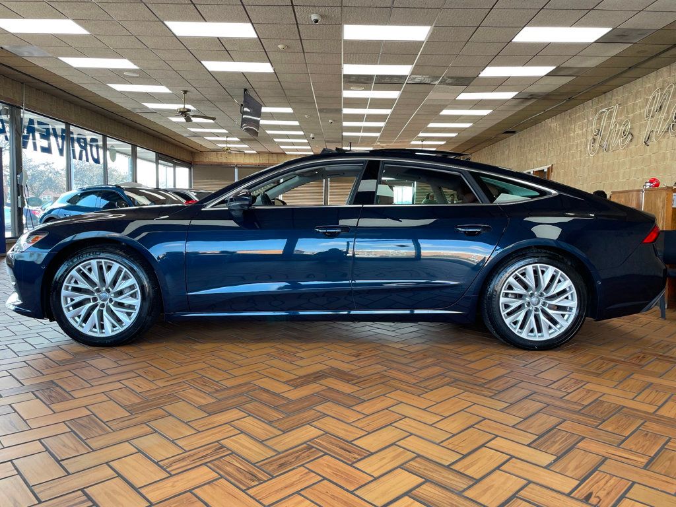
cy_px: 254
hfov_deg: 67.3
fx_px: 508
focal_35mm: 26
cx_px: 338
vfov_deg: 53.1
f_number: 1.6
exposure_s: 1/120
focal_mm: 4.2
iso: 50
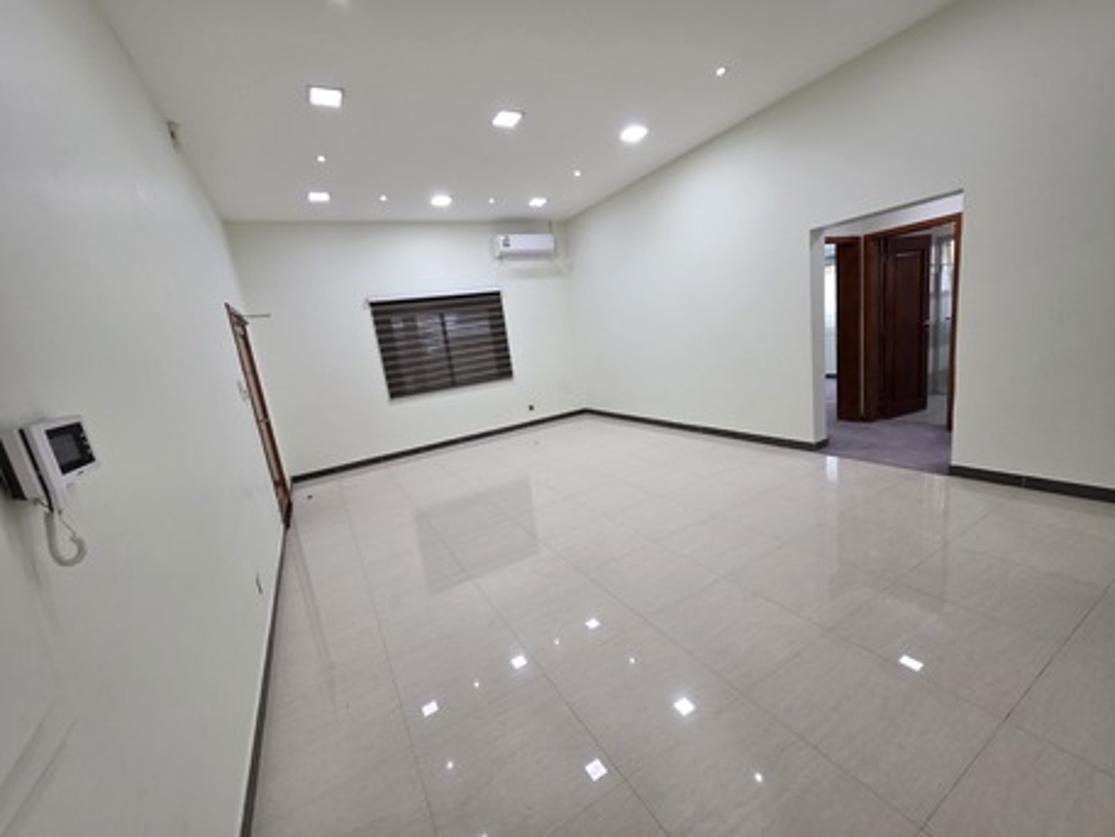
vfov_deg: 89.9
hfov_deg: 106.2
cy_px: 418
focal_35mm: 13
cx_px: 558
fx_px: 419
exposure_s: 1/100
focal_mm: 2.2
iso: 160
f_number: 1.9
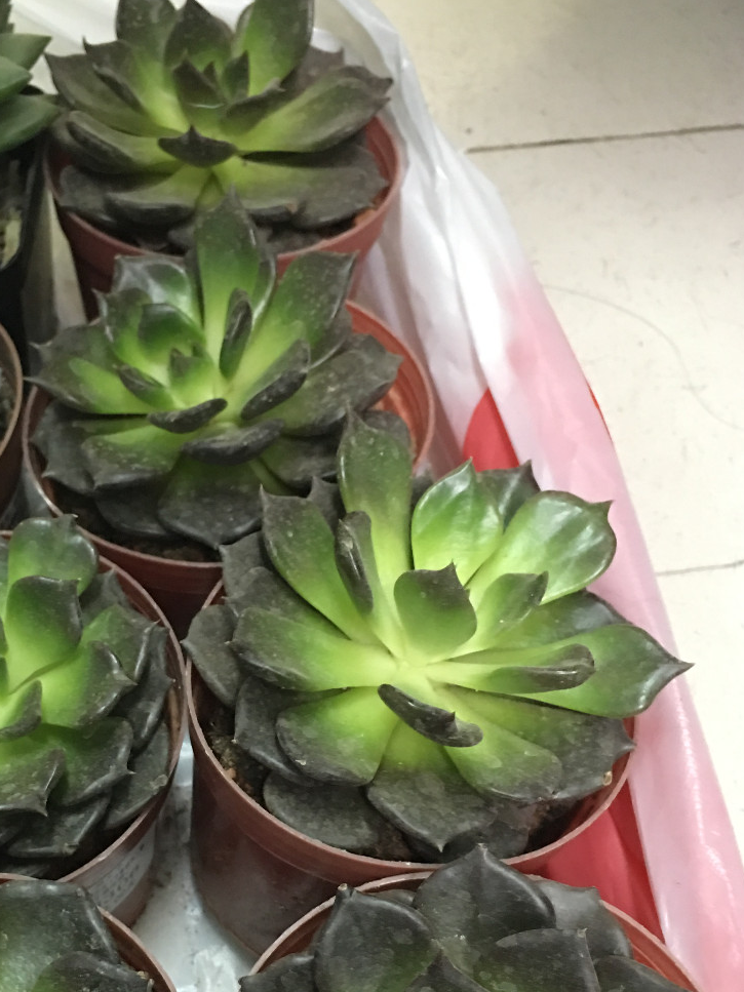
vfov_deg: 39.1
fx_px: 1376
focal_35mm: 48
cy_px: 672
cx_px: 166
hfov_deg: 29.7
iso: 80
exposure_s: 1/4
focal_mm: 4.15
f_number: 2.2
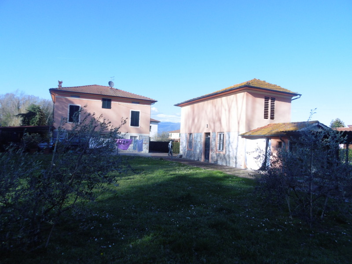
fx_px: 254
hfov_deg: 69.4
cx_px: 176
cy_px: 132
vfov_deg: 54.9
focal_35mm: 25
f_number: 3.1
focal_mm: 4.5
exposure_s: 1/1000
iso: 100
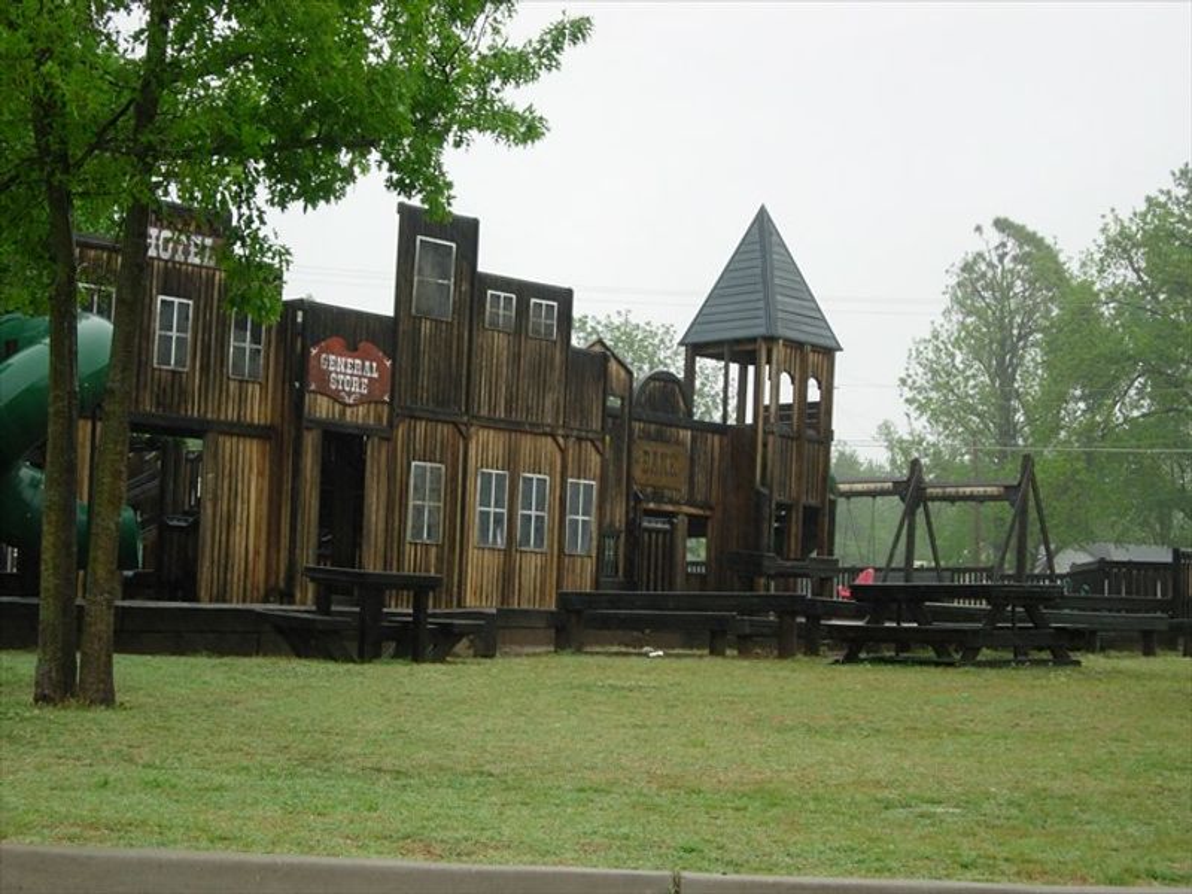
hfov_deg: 27.0
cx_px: 596
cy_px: 447
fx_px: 2479
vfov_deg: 20.4
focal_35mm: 72
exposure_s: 1/71.8
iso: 79
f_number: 3.7
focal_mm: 14.9
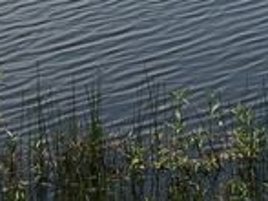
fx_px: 2112
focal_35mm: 273
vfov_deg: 5.2
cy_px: -344
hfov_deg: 7.2
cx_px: 314
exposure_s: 1/170
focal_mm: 12.7
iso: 50
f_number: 7.6
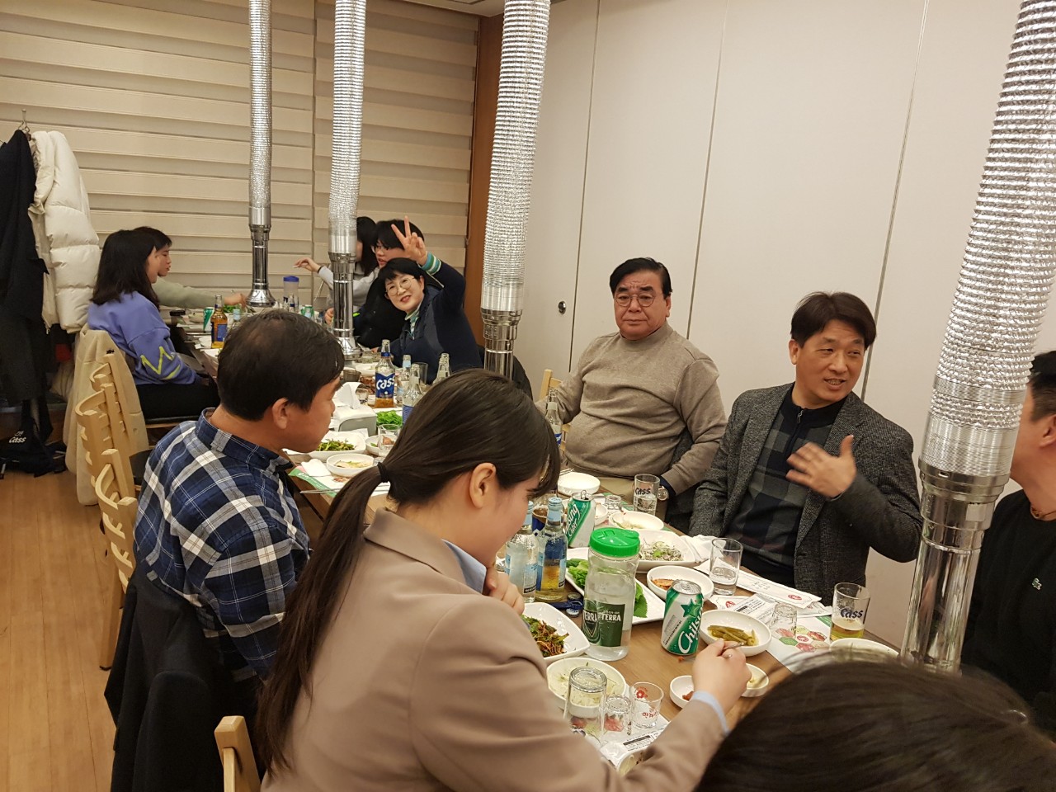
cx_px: 528
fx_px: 793
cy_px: 396
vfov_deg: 53.1
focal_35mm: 26
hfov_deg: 67.3
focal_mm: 4.2
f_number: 1.7
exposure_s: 1/60.2
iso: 200
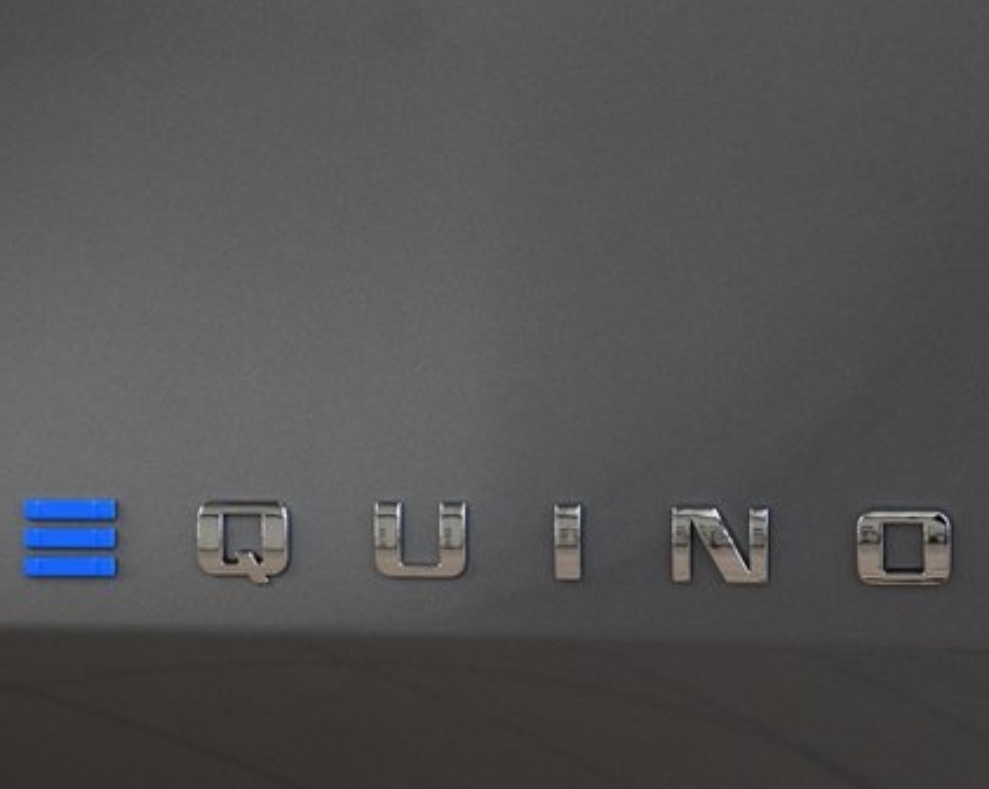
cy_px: 471
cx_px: 576
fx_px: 4387
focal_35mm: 150
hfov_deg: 12.9
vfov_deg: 10.3
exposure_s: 1/125
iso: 1600
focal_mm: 70
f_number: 4.5
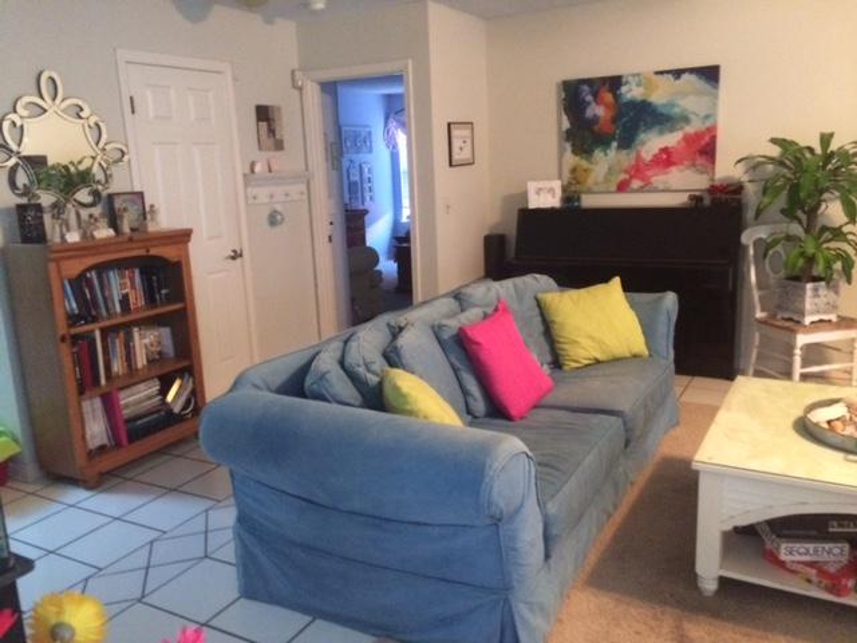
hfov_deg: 61.7
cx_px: 428
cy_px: 322
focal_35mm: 29
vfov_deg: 48.2
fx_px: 718
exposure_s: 1/15
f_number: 2.2
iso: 400
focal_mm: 4.15
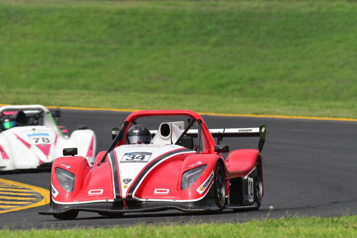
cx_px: 178
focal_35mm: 690
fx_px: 6845
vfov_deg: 2.0
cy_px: 119
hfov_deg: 3.0
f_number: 10
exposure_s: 1/640
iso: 500
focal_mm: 460
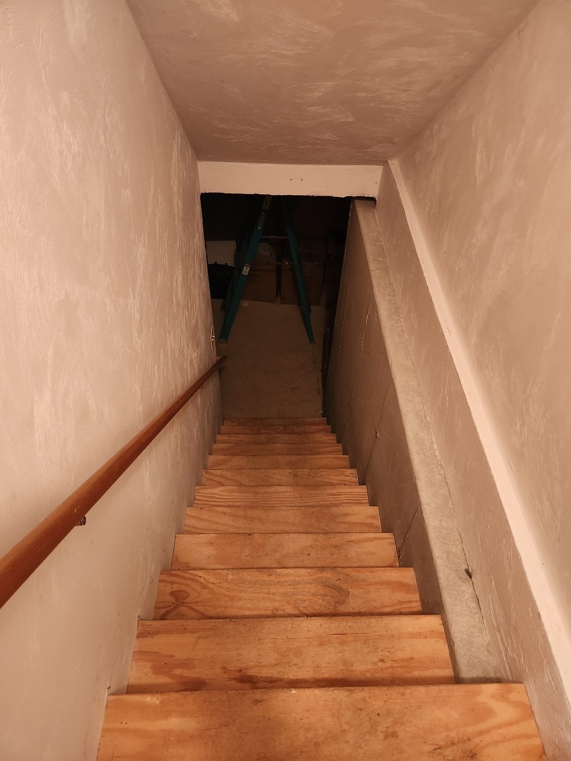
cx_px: 286
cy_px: 380
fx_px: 506
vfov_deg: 73.9
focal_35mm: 23
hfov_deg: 58.9
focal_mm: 5.4
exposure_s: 1/30
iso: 640
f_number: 1.8
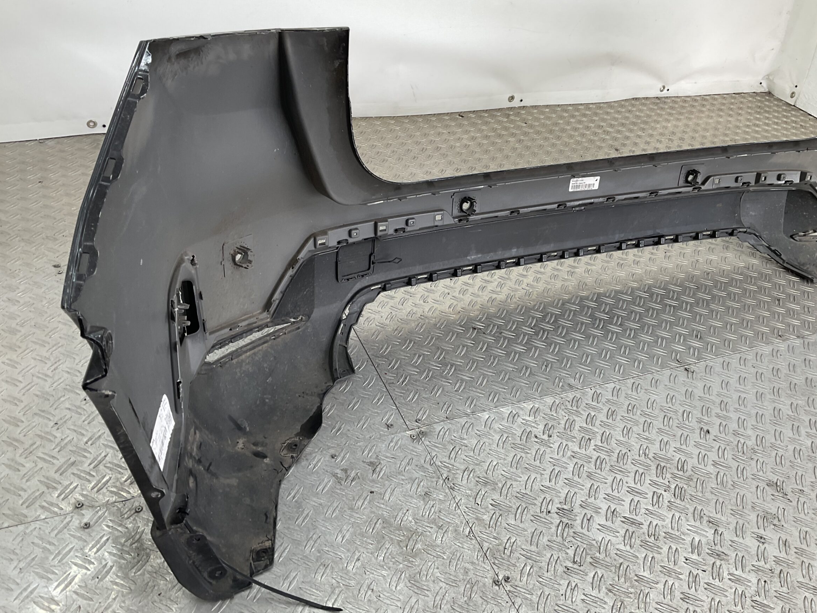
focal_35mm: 32
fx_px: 755
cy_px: 303
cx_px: 432
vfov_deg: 44.2
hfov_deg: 56.8
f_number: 1.8
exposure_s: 1/120
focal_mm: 3
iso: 20
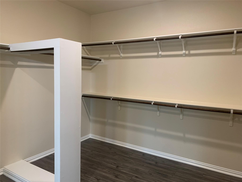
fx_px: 182
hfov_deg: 67.3
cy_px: 91
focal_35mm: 26
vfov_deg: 53.1
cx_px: 121
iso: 250
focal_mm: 4.25
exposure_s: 1/60
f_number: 1.8
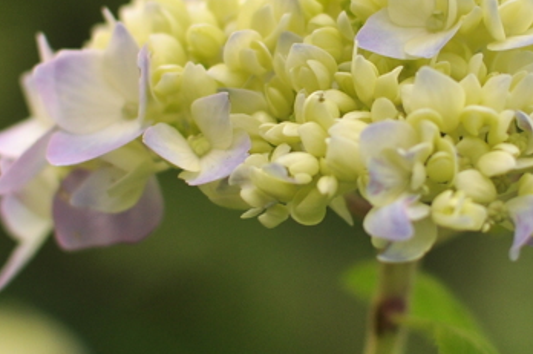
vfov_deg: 8.8
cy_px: 95
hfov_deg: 13.3
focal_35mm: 154
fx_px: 2284
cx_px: 311
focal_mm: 35
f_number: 2.8
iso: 200
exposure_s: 1/250
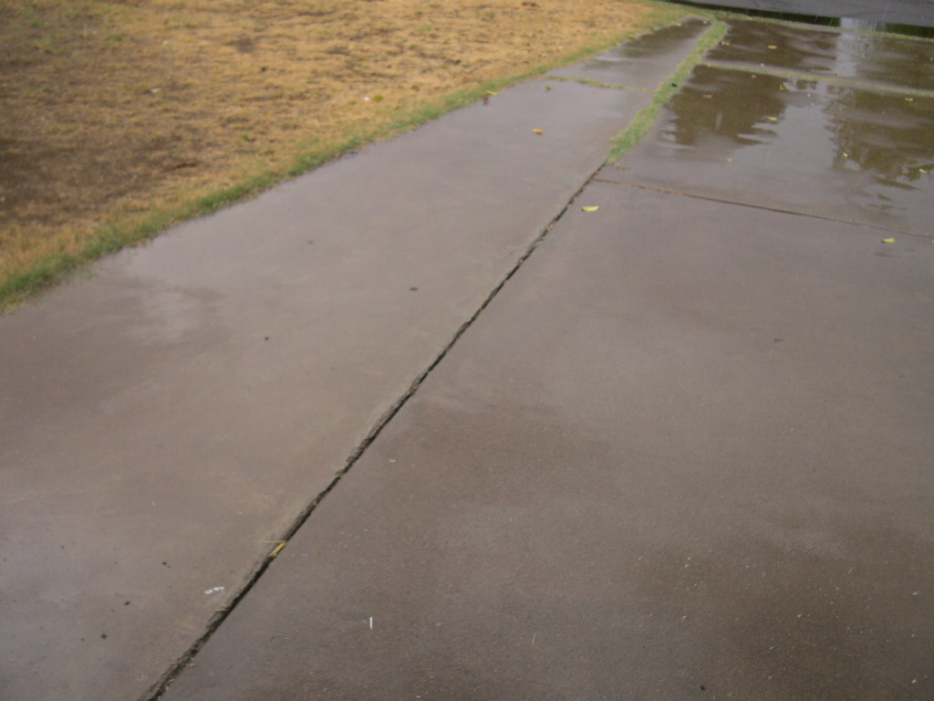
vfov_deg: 37.7
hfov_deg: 49.0
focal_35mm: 38
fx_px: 1025
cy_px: 350
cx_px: 467
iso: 100
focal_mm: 8
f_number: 2.8
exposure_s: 1/264
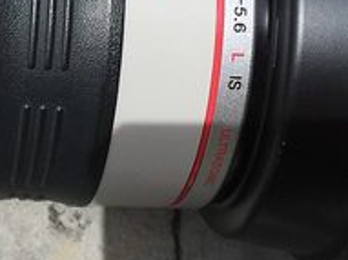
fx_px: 914
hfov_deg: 20.3
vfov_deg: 16.0
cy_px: 11
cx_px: -60
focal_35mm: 91
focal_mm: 4.15
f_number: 2.2
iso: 32
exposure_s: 1/3597
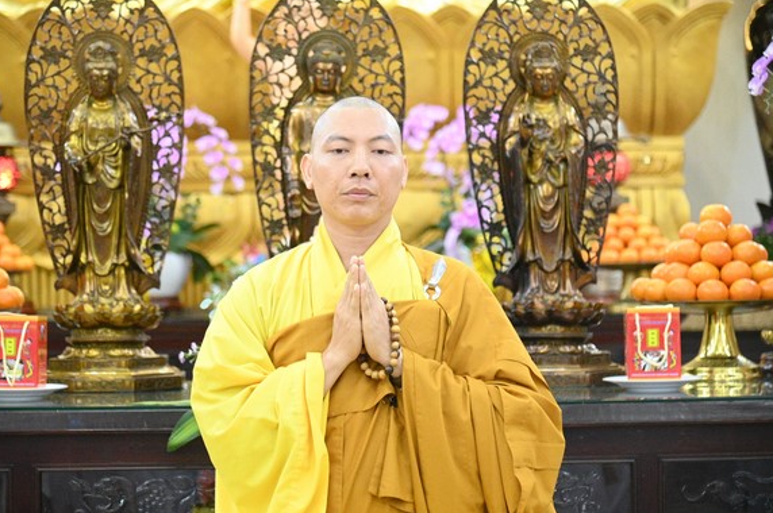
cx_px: 361
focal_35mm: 108
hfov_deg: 18.9
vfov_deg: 12.7
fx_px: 2316
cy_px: 256
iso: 16000
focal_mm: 95
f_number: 4
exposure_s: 1/200
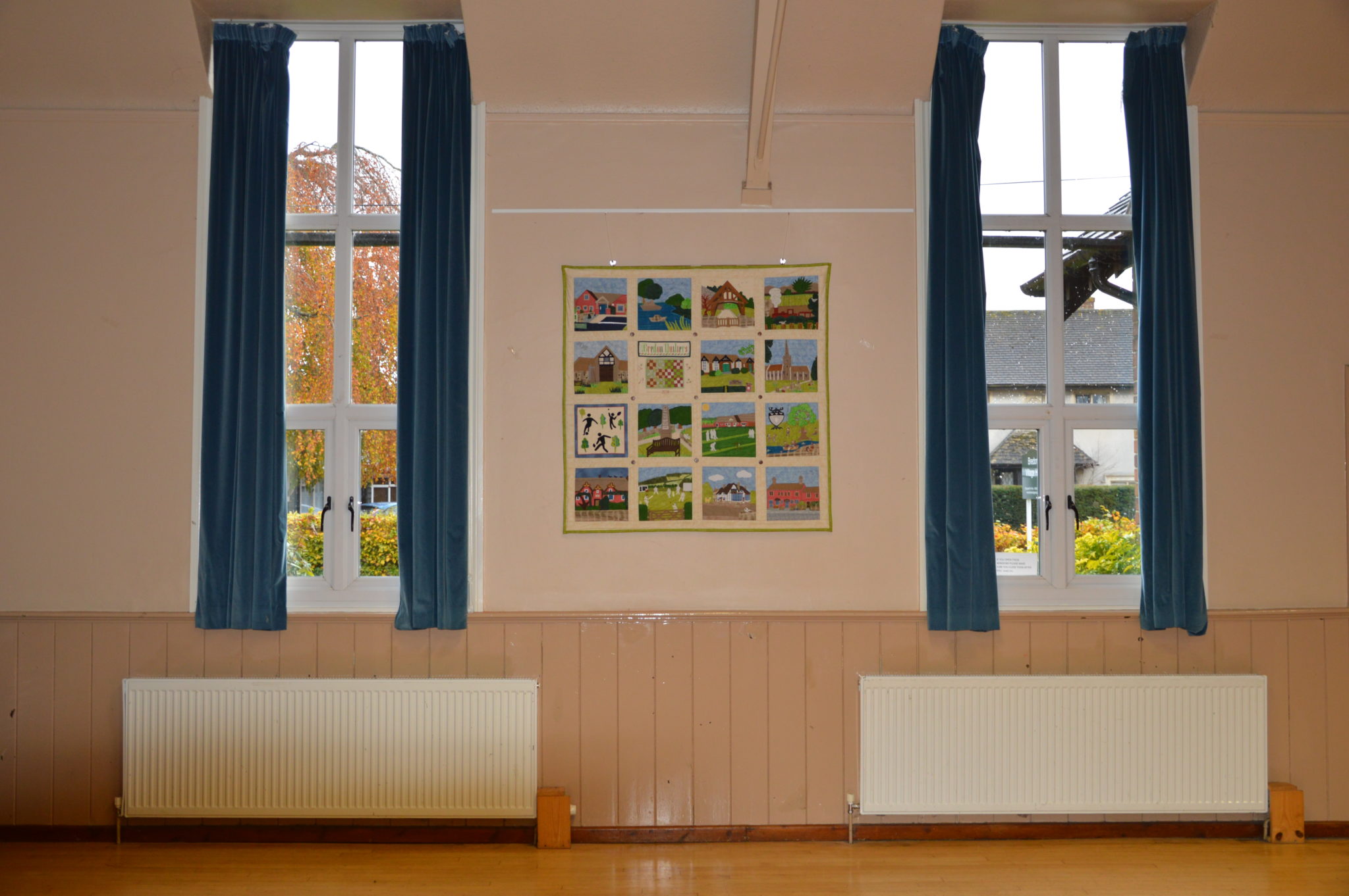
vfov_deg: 39.9
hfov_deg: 57.3
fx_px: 1236
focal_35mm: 33
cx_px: 674
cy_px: 448
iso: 400
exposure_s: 1/80
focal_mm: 22
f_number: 4
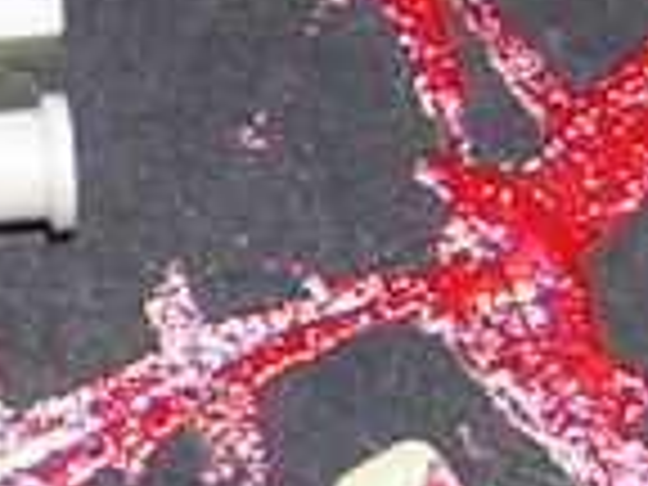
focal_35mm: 306
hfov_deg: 6.4
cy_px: -180
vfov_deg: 4.8
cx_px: -220
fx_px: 5728
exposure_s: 1/60.1
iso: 100
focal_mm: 5.6
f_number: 5.6
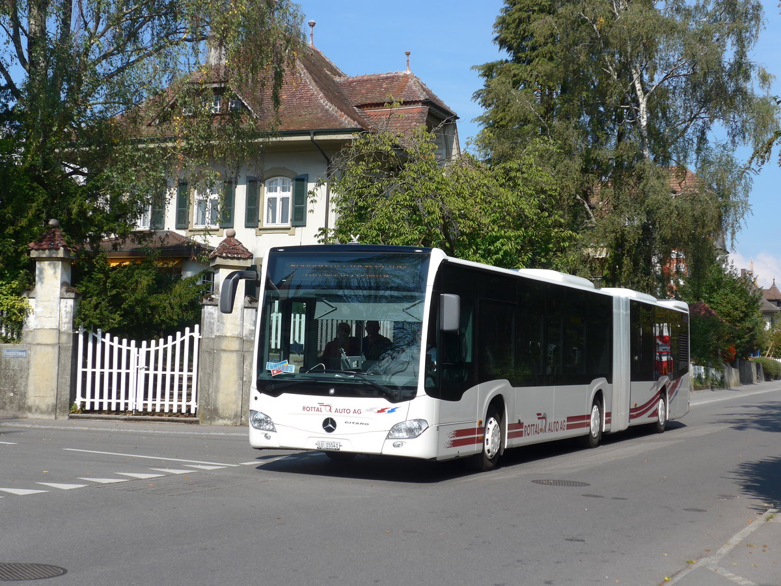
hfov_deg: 31.2
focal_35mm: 62
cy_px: 293
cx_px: 390
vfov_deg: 23.7
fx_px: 1399
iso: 80
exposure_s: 1/1000
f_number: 3.7
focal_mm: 12.7
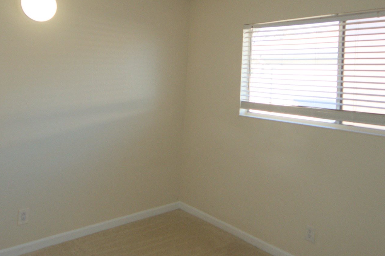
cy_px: 70
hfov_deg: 63.6
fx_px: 310
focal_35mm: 29
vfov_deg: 43.7
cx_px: 181
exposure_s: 1/125
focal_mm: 8
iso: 360
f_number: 4.5
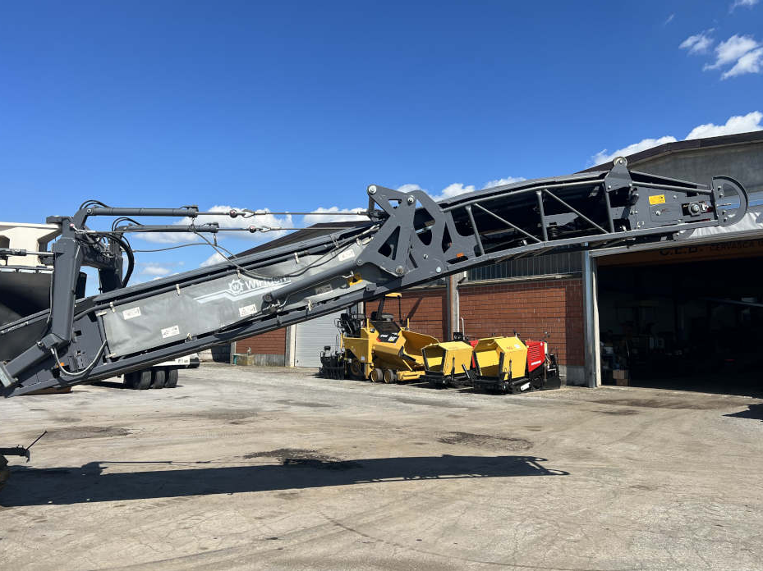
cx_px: 393
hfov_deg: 63.5
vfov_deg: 49.7
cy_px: 267
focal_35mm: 28
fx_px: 617
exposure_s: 1/4274
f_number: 1.5
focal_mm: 5.7
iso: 50
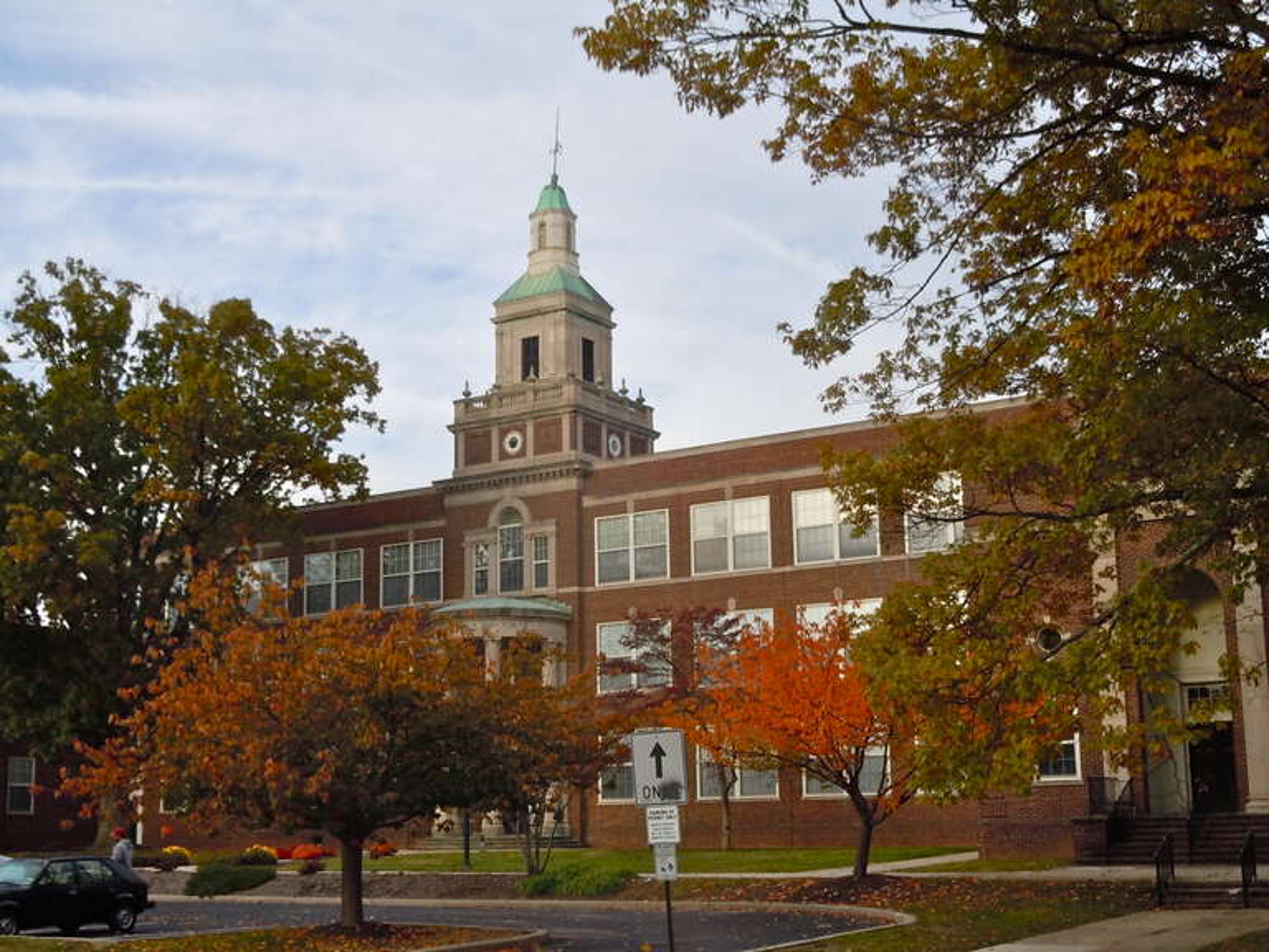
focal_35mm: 45
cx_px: 634
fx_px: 1650
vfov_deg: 32.2
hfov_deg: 42.1
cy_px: 476
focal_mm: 8.1
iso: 100
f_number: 4.6
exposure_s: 1/250
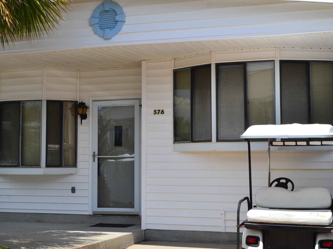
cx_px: 140
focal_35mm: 68
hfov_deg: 28.6
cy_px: 106
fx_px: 652
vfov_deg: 21.7
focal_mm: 31
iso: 400
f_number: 11
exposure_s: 1/400
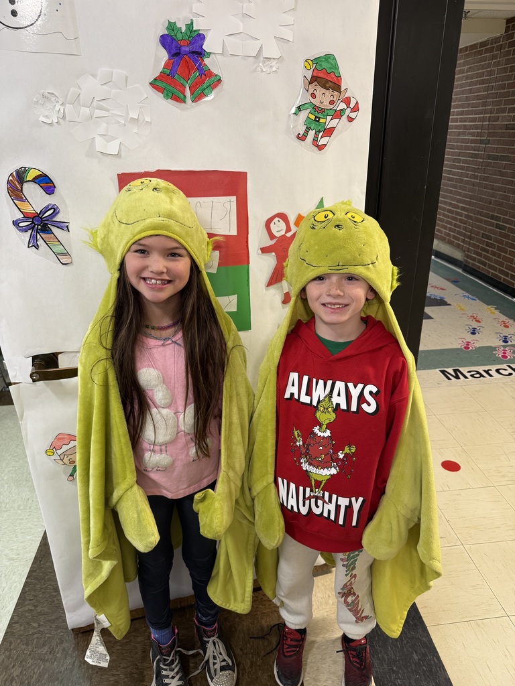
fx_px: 476
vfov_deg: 71.6
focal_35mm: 24
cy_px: 343
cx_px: 258
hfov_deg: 56.8
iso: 200
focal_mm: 6.76
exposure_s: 1/60
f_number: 1.78
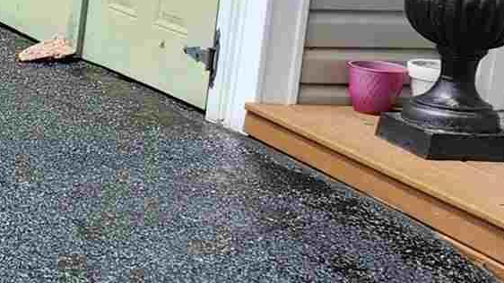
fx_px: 1831
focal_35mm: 137
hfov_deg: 13.5
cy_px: 125
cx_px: -501
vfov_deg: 8.9
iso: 25
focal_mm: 5.54
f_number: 1.8
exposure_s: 1/857
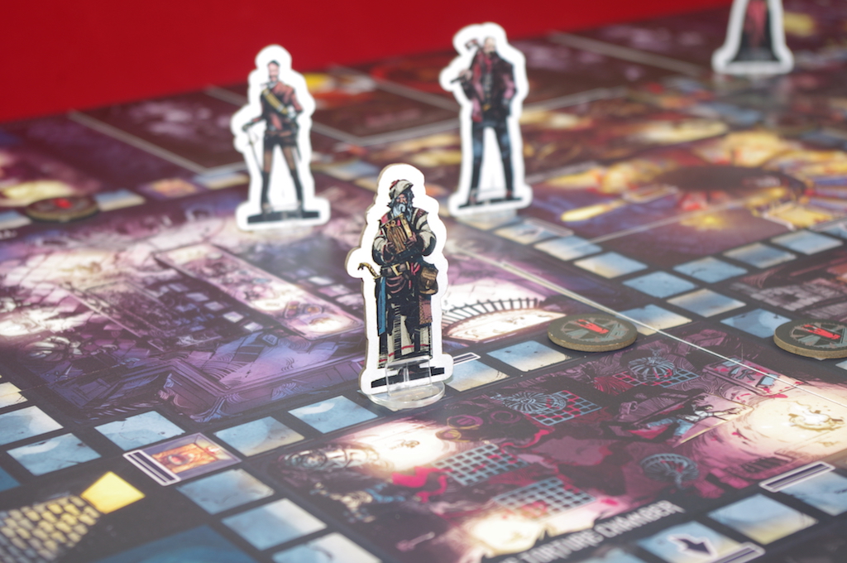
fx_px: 1692
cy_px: 282
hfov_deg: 28.1
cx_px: 424
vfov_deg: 18.9
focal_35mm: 72
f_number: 6.3
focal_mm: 47.5
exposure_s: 1/30
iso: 100
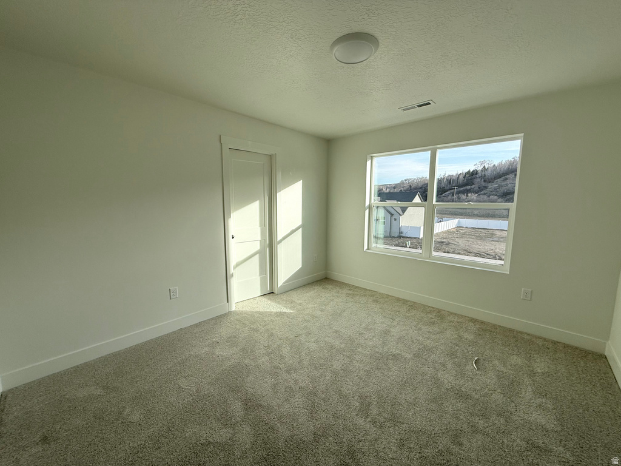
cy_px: 233
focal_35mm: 14
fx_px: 251
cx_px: 310
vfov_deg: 85.7
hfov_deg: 102.1
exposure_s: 1/574
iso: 50
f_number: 2.2
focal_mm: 2.22
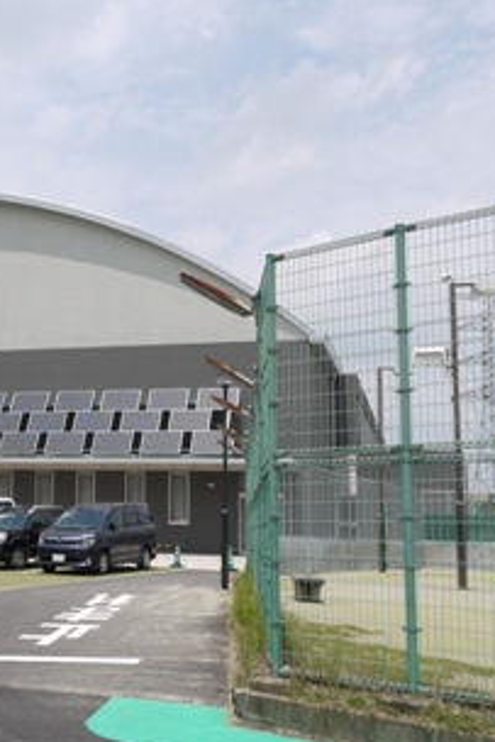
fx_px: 1009
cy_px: 386
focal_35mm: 49
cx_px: 22
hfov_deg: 26.4
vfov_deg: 40.3
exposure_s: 1/400
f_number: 8
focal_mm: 16
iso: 100
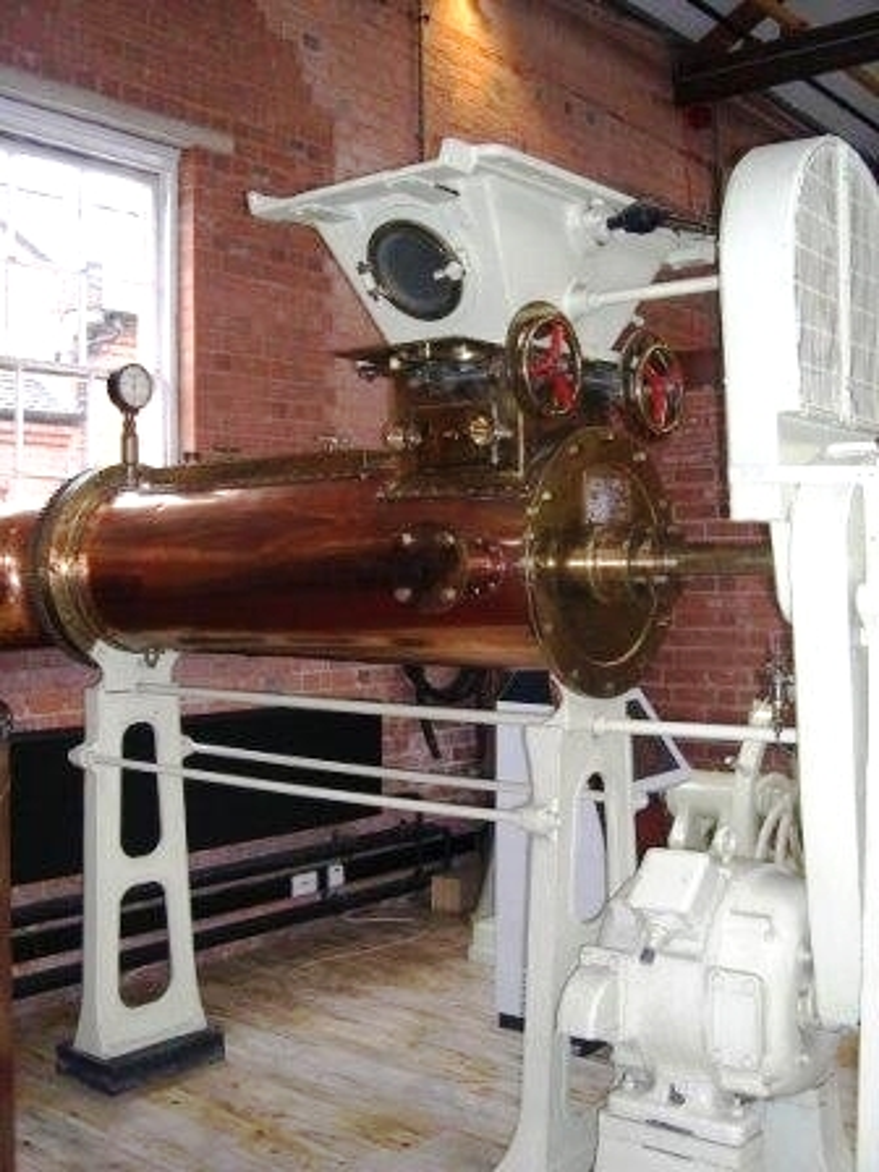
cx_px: 440
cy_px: 586
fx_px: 1287
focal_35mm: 38
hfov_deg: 37.7
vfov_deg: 49.0
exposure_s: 1/60
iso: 181
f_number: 2.8
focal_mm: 8
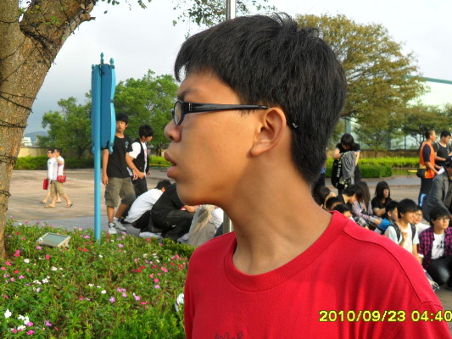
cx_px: 232
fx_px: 549
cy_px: 152
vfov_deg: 34.3
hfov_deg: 44.8
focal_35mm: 42
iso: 100
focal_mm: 6.2
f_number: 2.8
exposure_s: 1/500
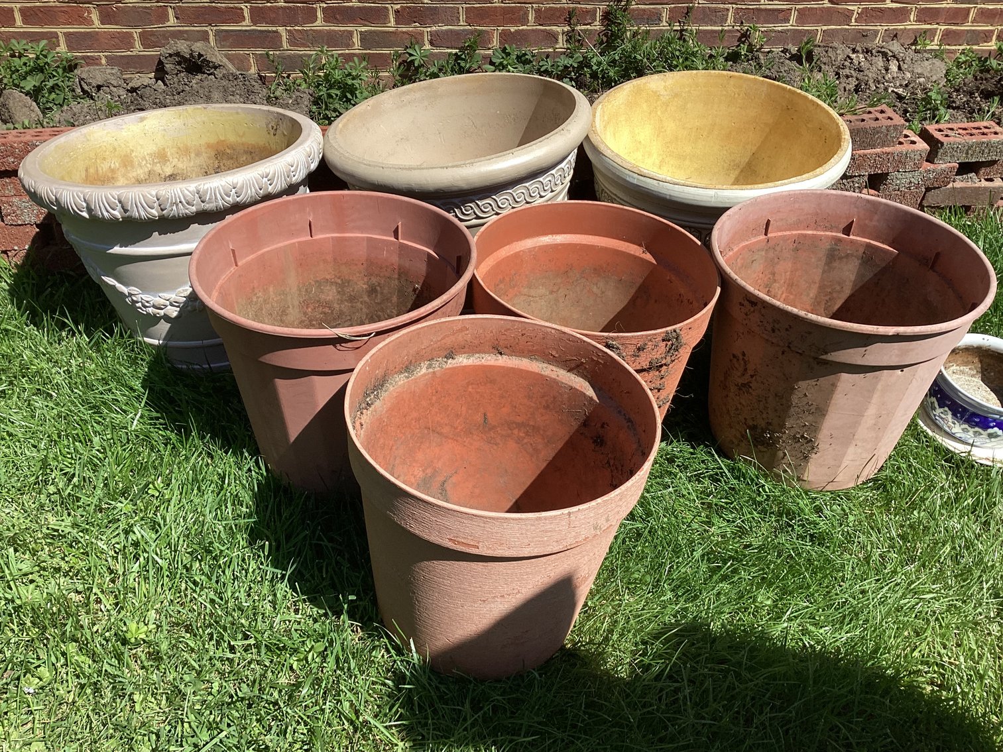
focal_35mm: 31
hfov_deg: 58.3
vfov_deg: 45.4
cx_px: 502
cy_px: 376
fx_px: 898
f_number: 2.4
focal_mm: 3.3
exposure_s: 1/1087
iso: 25
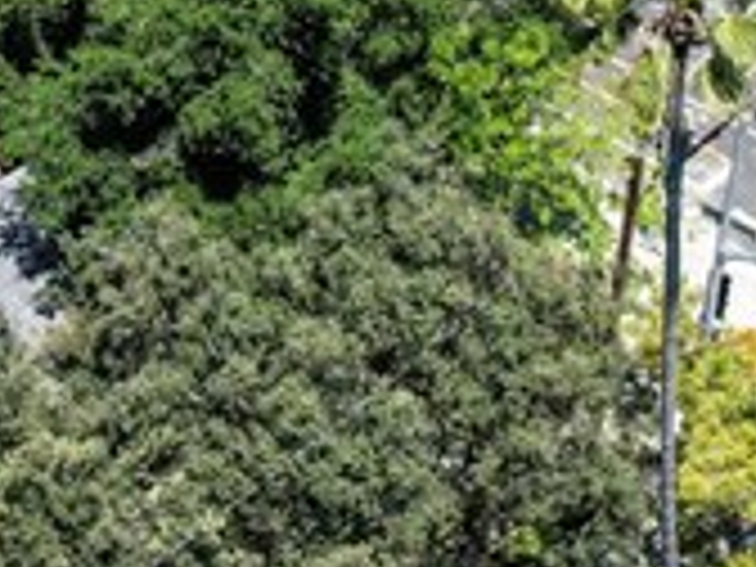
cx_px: -153
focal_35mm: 129
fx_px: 2817
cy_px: -250
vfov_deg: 11.1
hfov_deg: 14.8
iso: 100
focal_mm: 8.38
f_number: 2.8
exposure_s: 1/2000
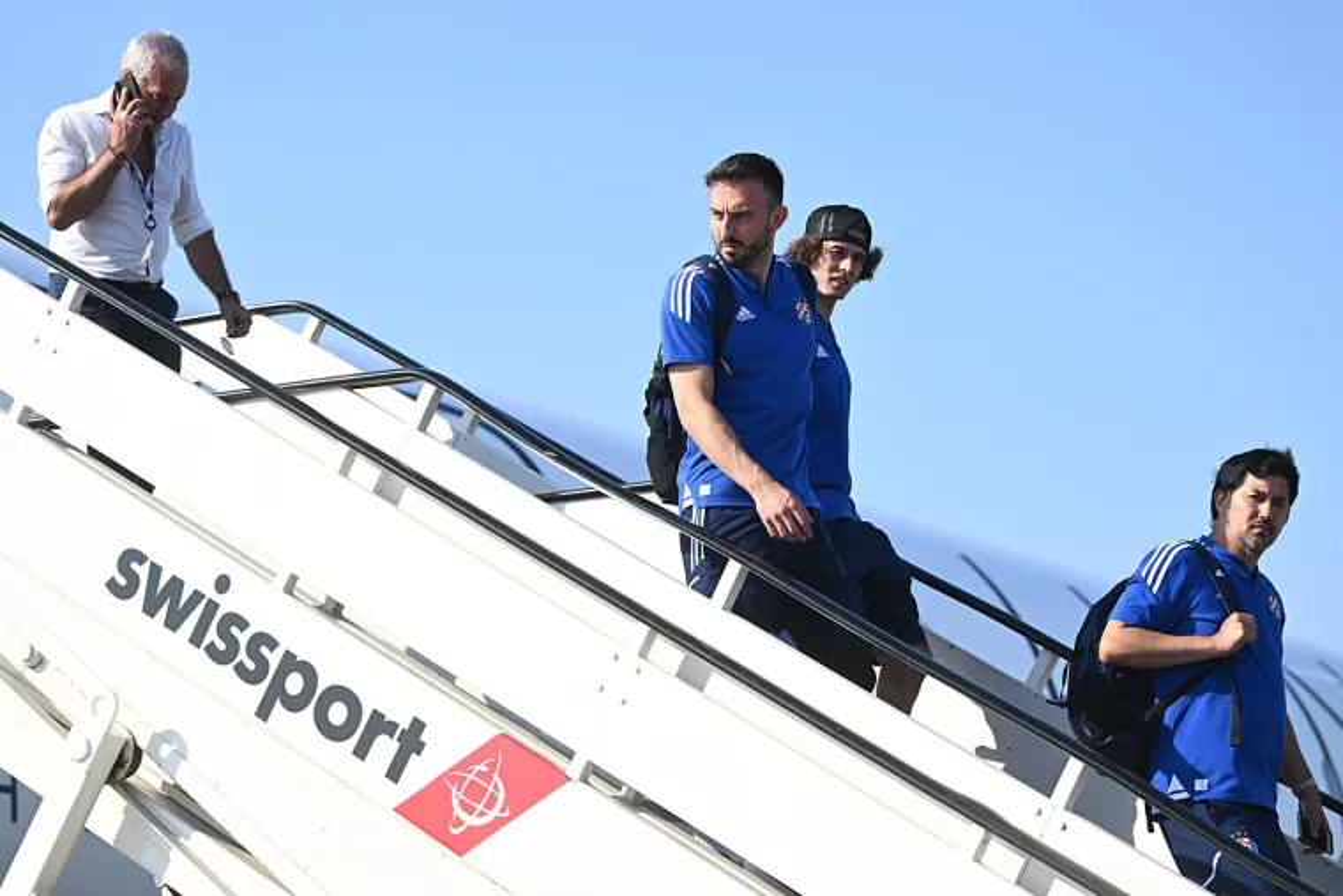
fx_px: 3806
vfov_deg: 13.4
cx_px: 672
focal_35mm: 102
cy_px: 448
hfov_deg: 20.0
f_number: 4
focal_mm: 102
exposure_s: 1/3200
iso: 400
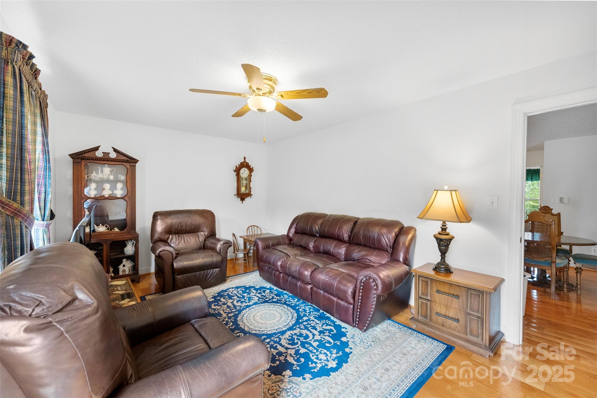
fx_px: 232
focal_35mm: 14
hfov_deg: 104.2
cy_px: 199
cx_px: 298
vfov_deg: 81.3
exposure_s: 1/60
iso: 1600
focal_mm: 14
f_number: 4
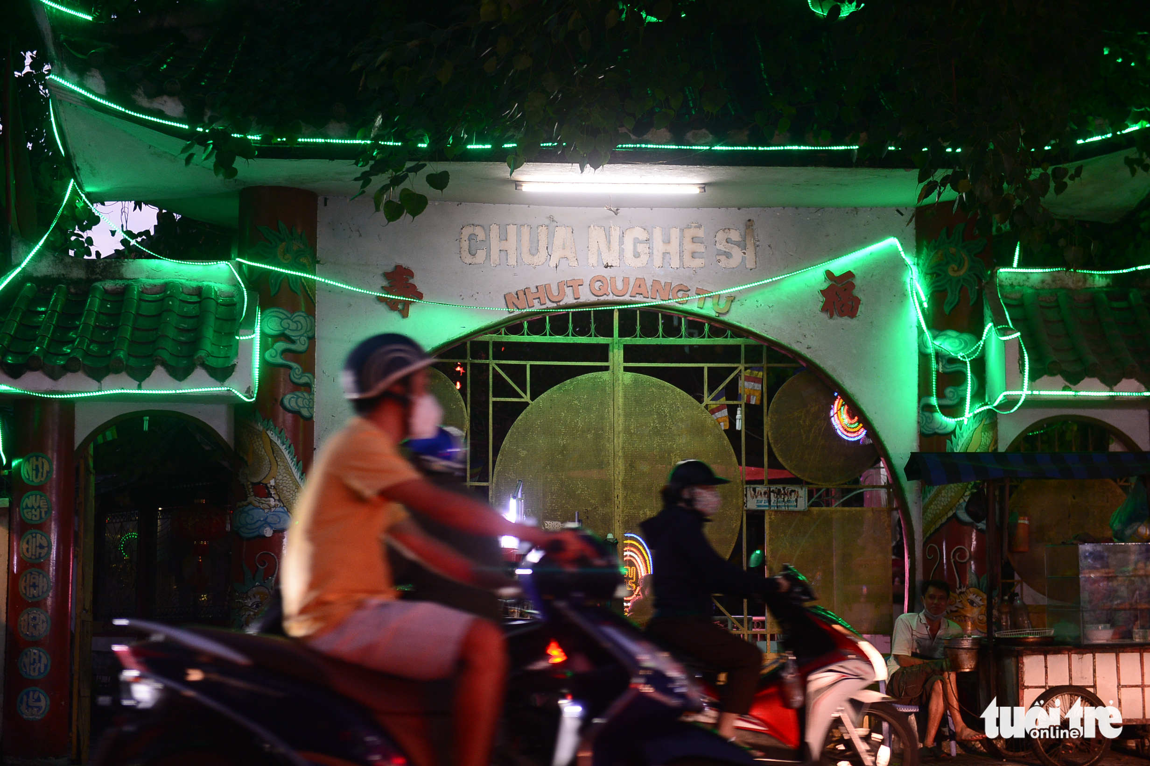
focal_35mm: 70
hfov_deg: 28.9
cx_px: 575
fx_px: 2235
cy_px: 383
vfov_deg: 19.4
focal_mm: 70
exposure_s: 1/80
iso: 1600
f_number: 2.8
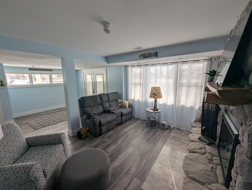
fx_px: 95
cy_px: 95
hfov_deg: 106.1
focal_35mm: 13
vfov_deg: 90.1
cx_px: 126
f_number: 2.2
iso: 42
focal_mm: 1.95
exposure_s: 1/178
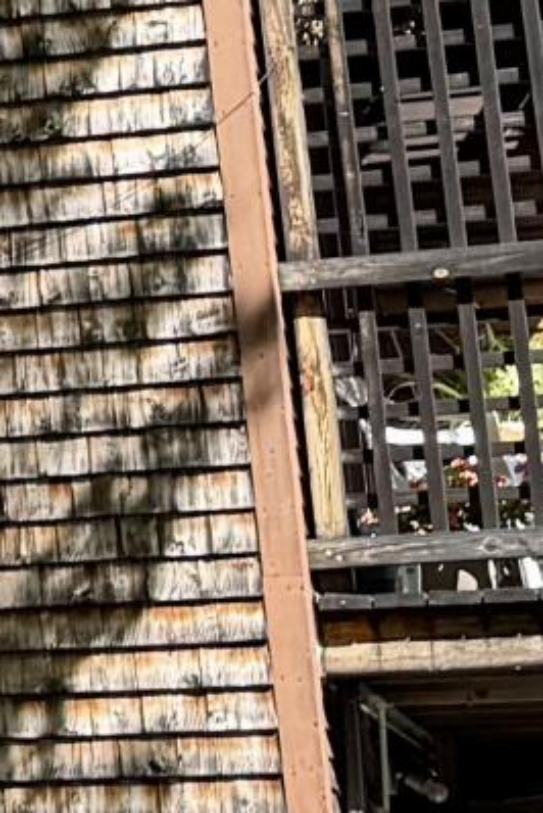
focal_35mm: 188
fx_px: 4246
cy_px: 22
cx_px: -1525
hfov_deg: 6.2
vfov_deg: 10.8
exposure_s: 1/1211
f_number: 1.78
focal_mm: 6.76
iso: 100
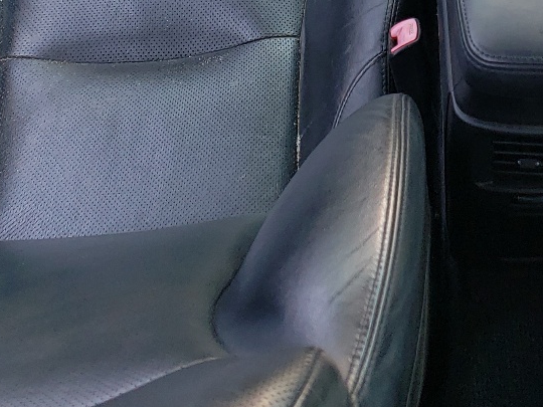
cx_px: 504
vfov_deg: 17.7
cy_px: -155
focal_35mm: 77
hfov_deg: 24.5
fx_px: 1208
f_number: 1.5
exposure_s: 1/294
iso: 50
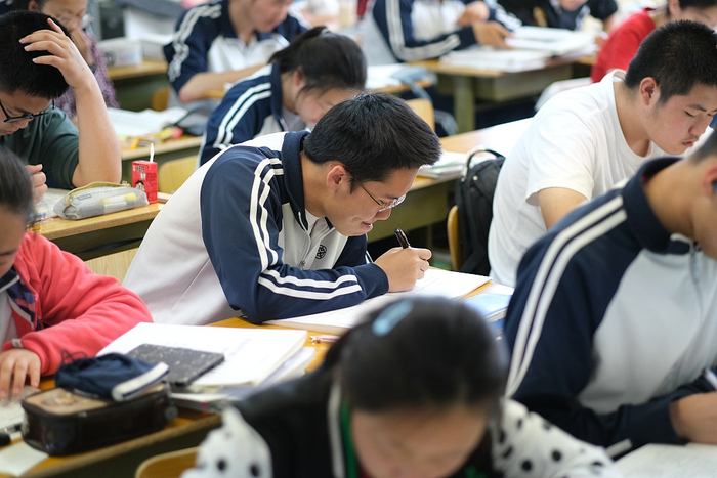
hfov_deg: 24.2
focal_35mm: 84
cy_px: 239
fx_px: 1673
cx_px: 358
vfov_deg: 16.3
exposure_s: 1/170
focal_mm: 56
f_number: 1.6
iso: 800
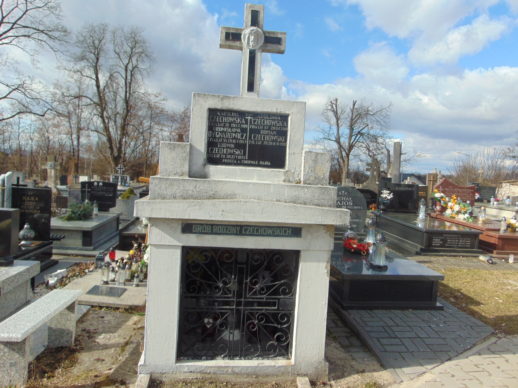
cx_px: 259
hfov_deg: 69.4
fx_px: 374
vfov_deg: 54.9
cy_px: 194
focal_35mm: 25
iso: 80
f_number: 7.7
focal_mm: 4.5
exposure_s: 1/200
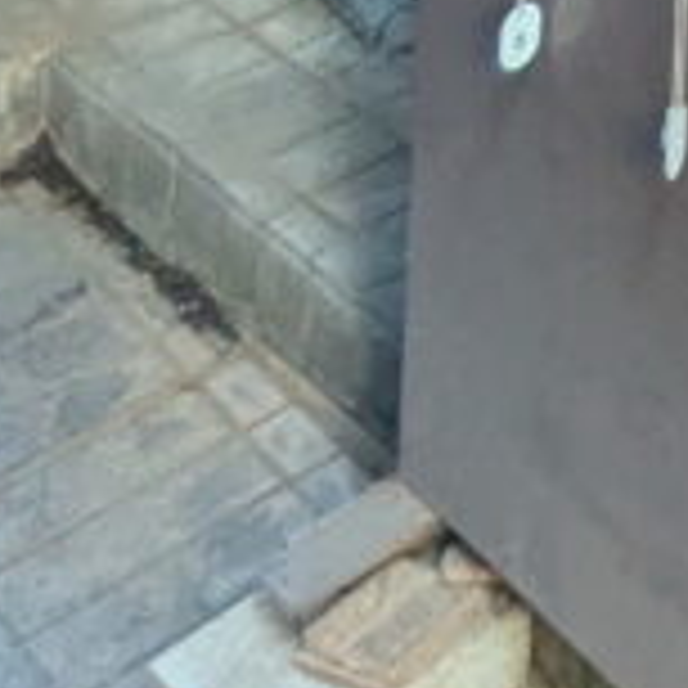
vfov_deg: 11.3
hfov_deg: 13.4
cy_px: -1367
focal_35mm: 95
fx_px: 2136
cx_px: 1662
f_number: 2.2
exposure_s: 1/60
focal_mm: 2.35
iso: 213
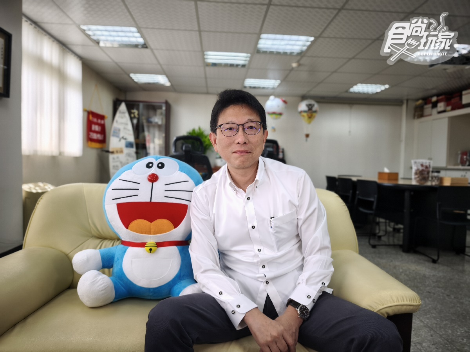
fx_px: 312
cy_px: 176
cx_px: 235
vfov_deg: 58.9
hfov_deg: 73.9
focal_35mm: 23
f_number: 1.6
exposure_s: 1/177
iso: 50
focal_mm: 6.57
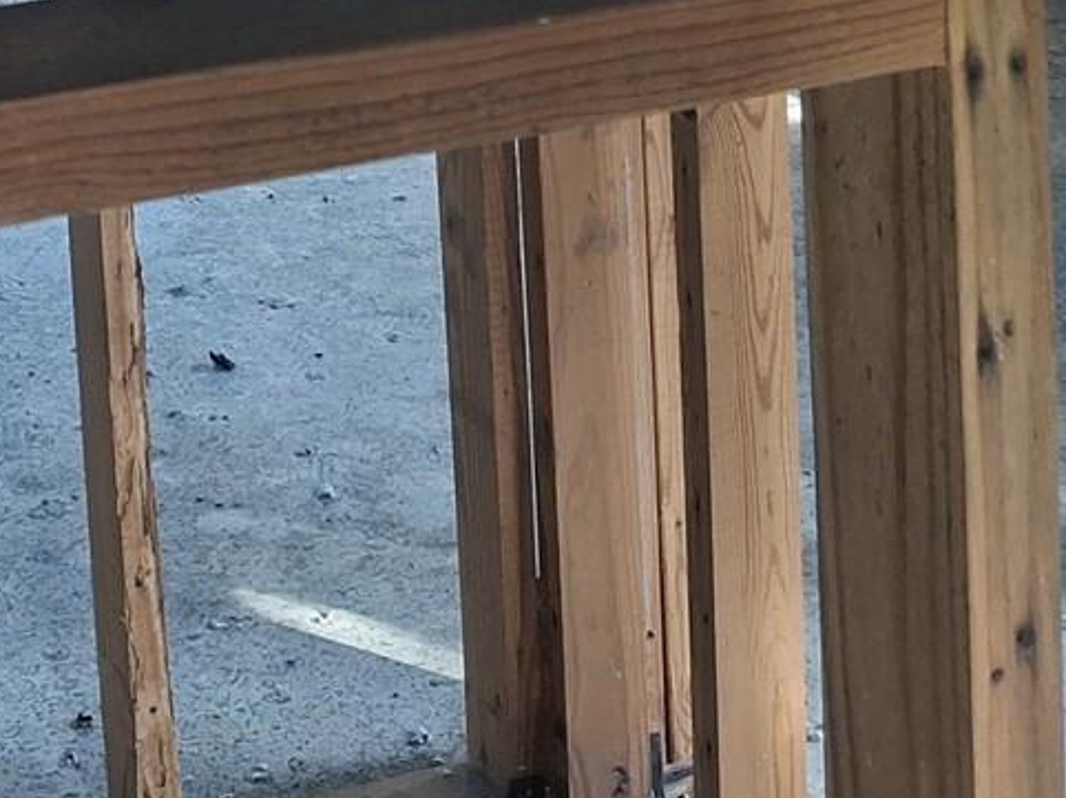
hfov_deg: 22.5
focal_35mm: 83
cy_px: -504
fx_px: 2555
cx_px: -49
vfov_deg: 15.9
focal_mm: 4.69
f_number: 1.8
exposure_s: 1/40
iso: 250
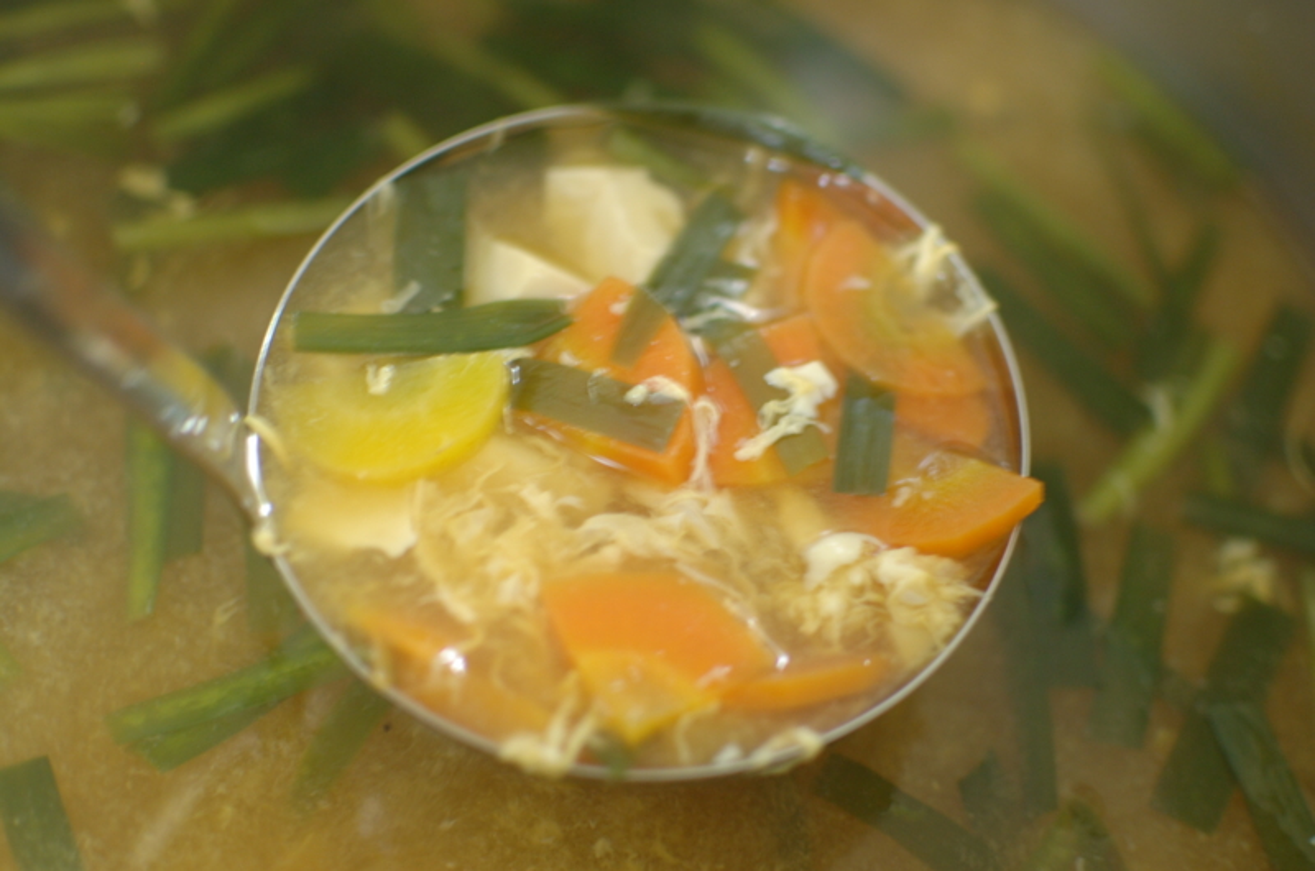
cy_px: 436
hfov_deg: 37.9
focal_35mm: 52
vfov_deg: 25.6
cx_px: 658
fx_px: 1914
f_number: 2
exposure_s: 1/15
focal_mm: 35
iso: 400
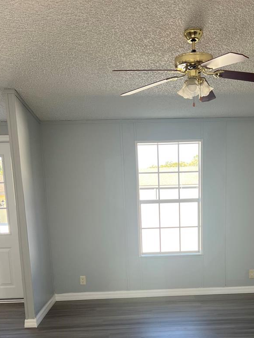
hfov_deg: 35.7
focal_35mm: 40
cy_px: 251
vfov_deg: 45.3
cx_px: 162
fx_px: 391
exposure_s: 1/124
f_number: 1.5
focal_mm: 5.7
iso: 32
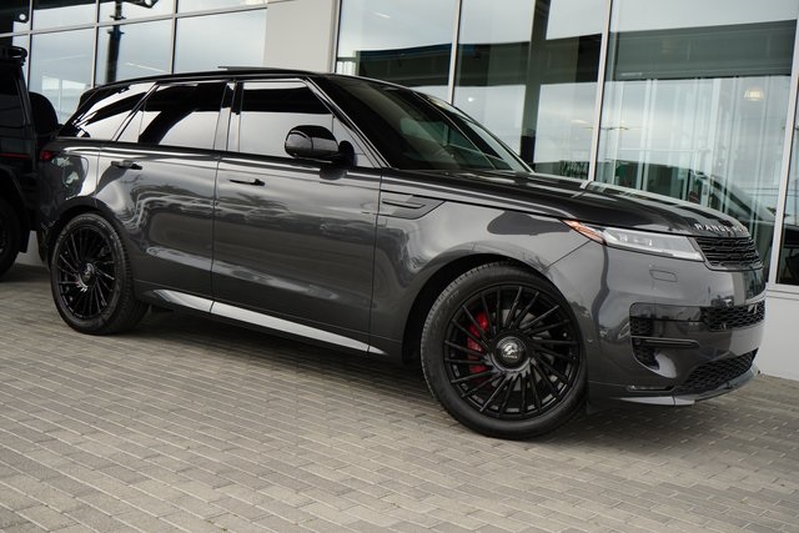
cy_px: 266
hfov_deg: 51.9
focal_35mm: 37
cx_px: 400
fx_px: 821
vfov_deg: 36.0
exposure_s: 1/500
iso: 1000
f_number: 8
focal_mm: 37
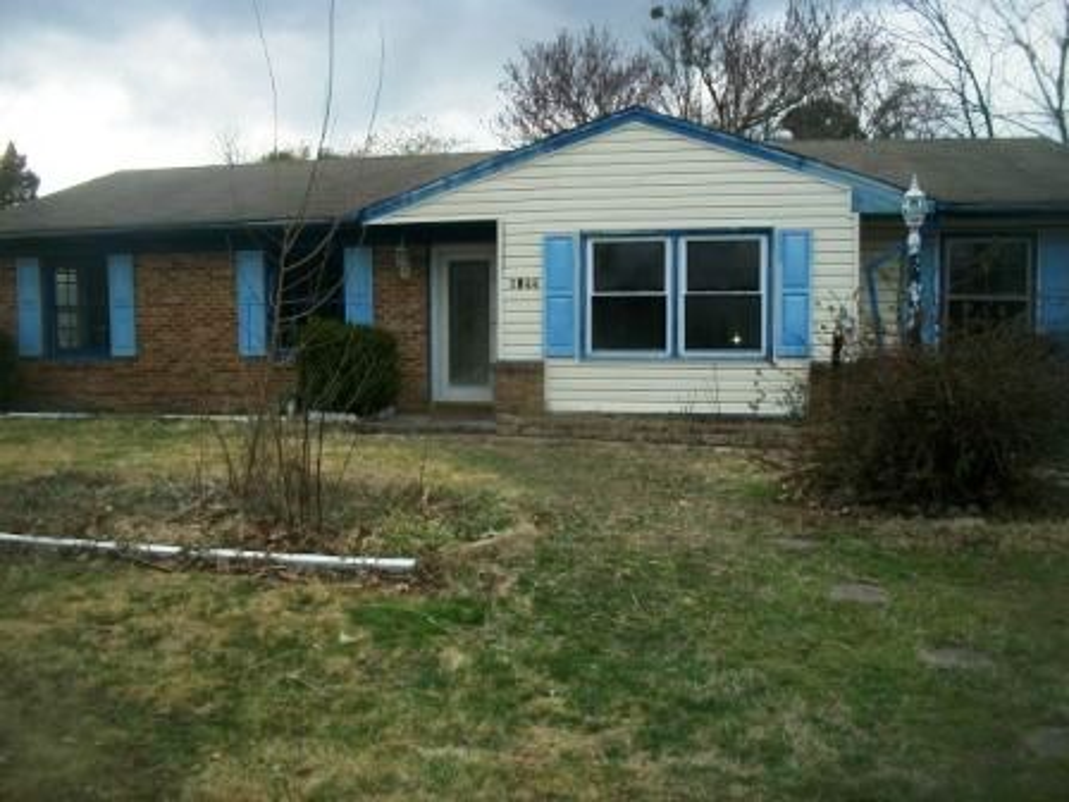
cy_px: 401
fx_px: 988
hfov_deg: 56.8
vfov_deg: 44.2
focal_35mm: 32
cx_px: 534
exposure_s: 1/250
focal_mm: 5.7
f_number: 5.5
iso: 80
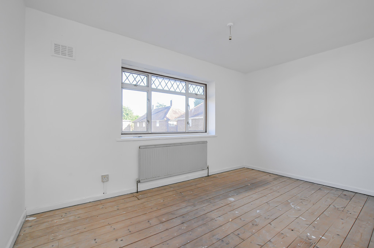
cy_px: 124
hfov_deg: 100.5
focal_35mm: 15
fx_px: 156
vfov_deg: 77.2
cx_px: 187
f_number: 11
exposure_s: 1/15
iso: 250
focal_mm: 10
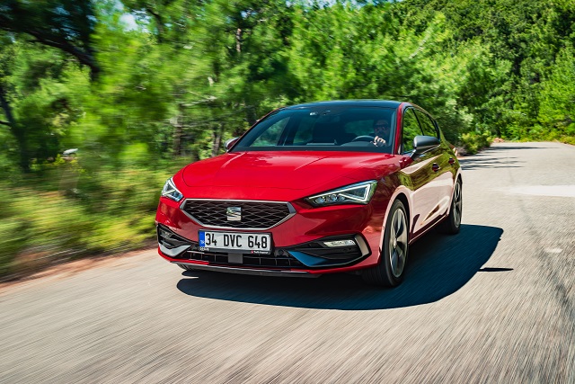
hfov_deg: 50.7
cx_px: 288
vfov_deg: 35.1
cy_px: 192
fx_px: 607
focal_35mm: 38
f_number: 11
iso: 100
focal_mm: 38
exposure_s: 1/25
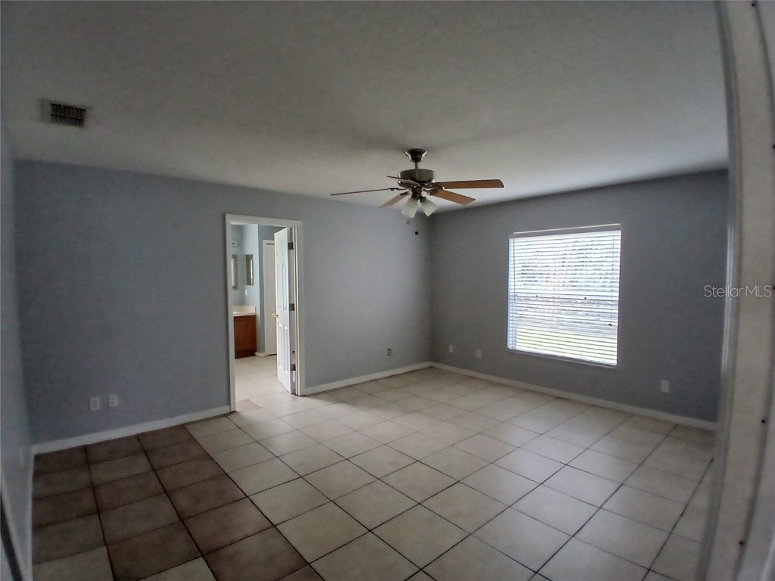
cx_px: 388
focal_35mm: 17
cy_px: 290
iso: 160
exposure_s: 1/30
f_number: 2.2
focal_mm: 1.4
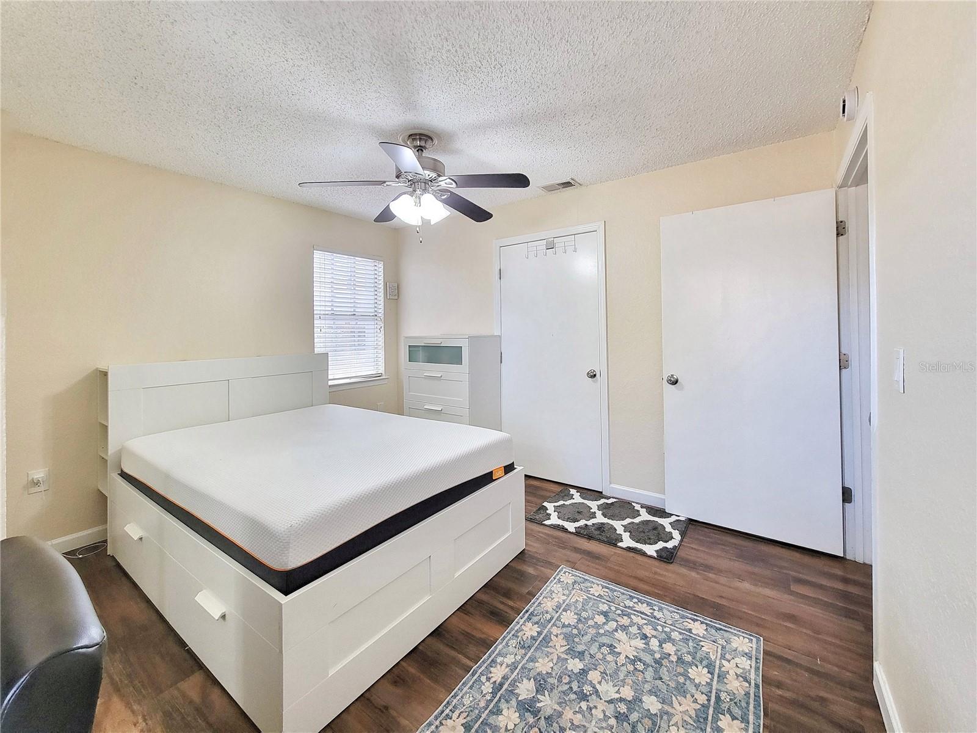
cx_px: 488
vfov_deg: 89.9
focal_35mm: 13
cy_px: 366
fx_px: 367
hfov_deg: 106.2
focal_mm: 2.2
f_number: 2.2
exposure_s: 1/60
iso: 200
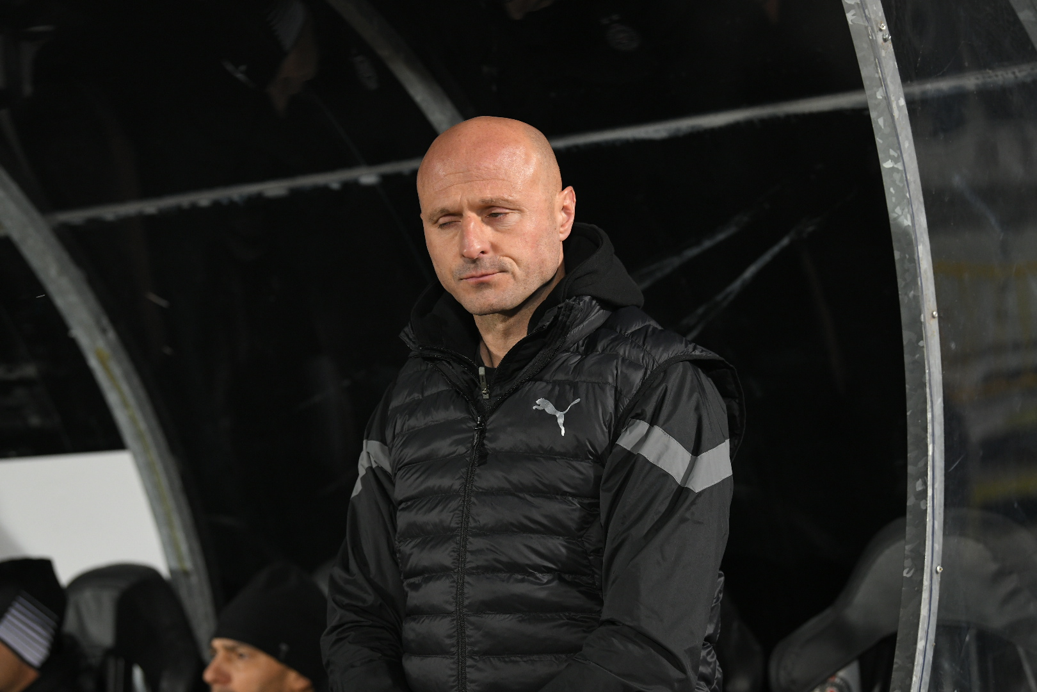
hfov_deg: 20.0
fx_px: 2938
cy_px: 346
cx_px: 518
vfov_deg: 13.4
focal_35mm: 102
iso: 2000
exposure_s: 1/400
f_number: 4
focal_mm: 102
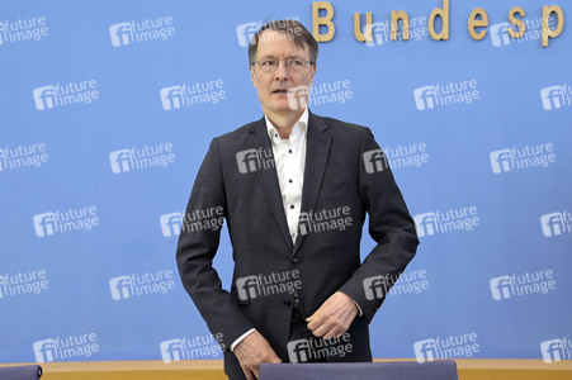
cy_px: 190
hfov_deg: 50.7
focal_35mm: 38
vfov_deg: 35.0
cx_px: 286
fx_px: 603
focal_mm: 38
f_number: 5
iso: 4000
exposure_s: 1/640
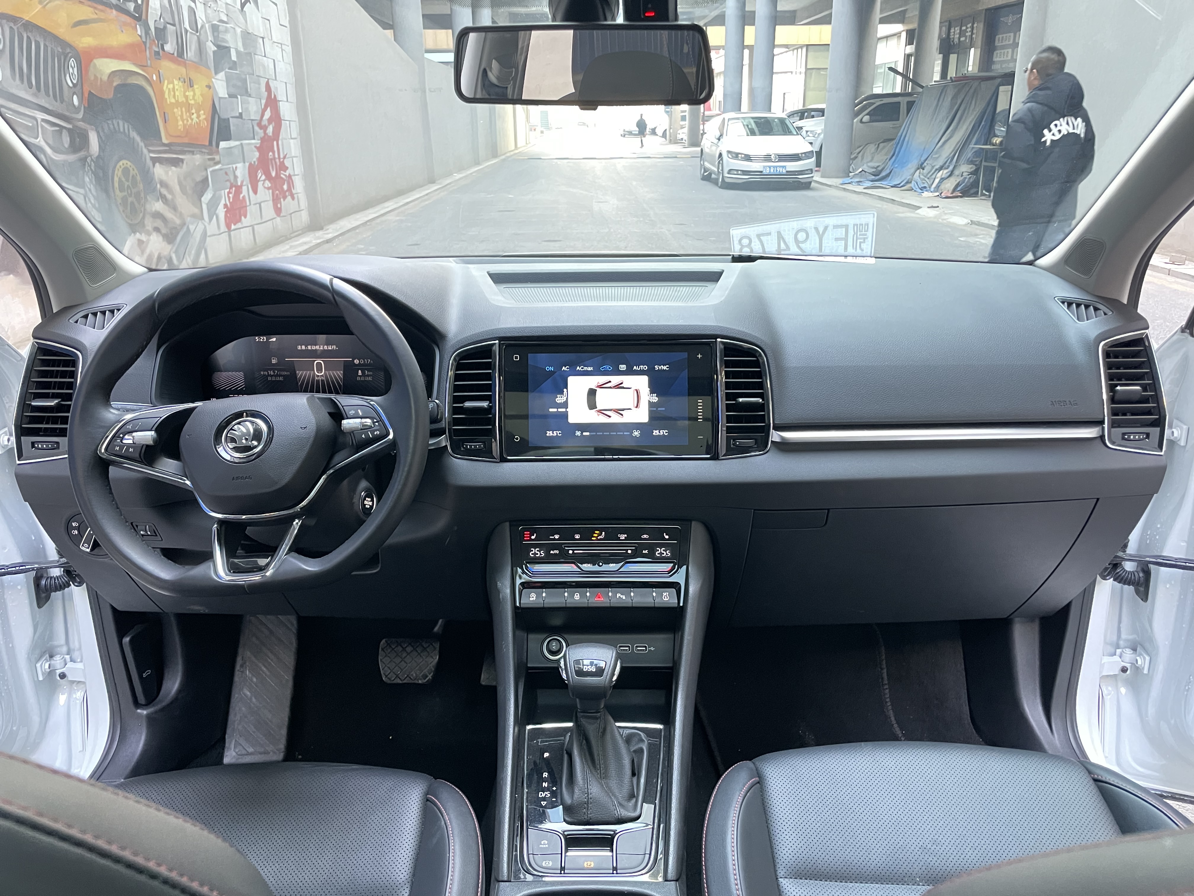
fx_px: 897
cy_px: 448
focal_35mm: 26
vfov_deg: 53.1
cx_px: 597
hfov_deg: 67.3
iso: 500
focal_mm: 4.2
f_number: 1.6
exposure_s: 1/45
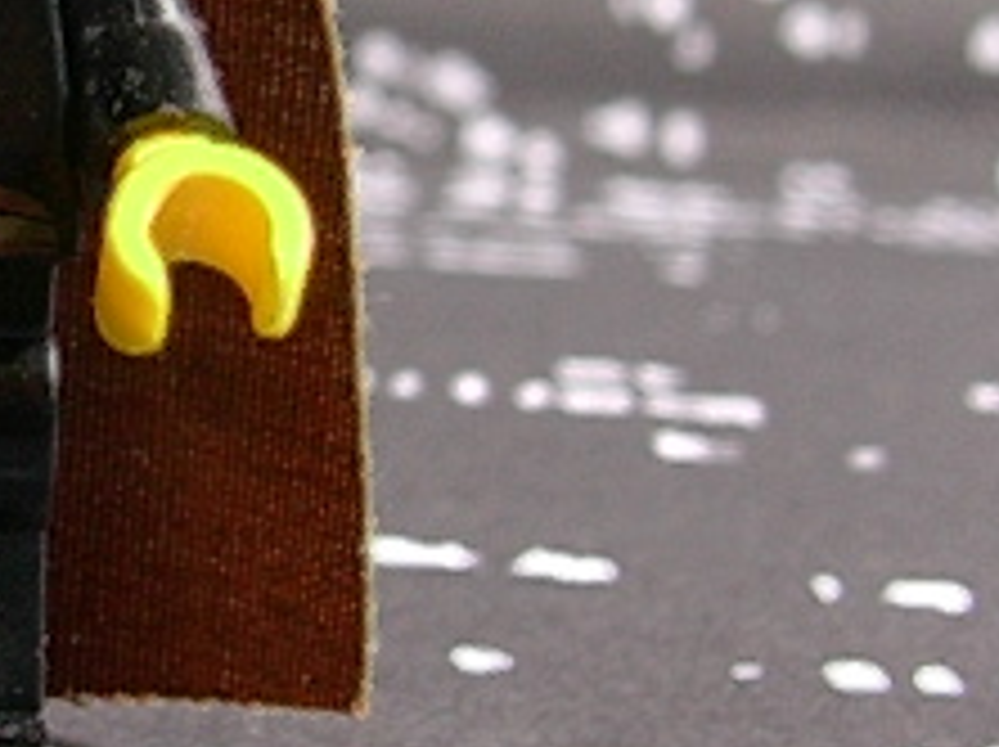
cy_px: -94
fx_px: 3748
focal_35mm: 130
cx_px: -207
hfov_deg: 14.7
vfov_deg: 11.2
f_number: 2.9
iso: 70
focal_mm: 6.7
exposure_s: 1/8.2
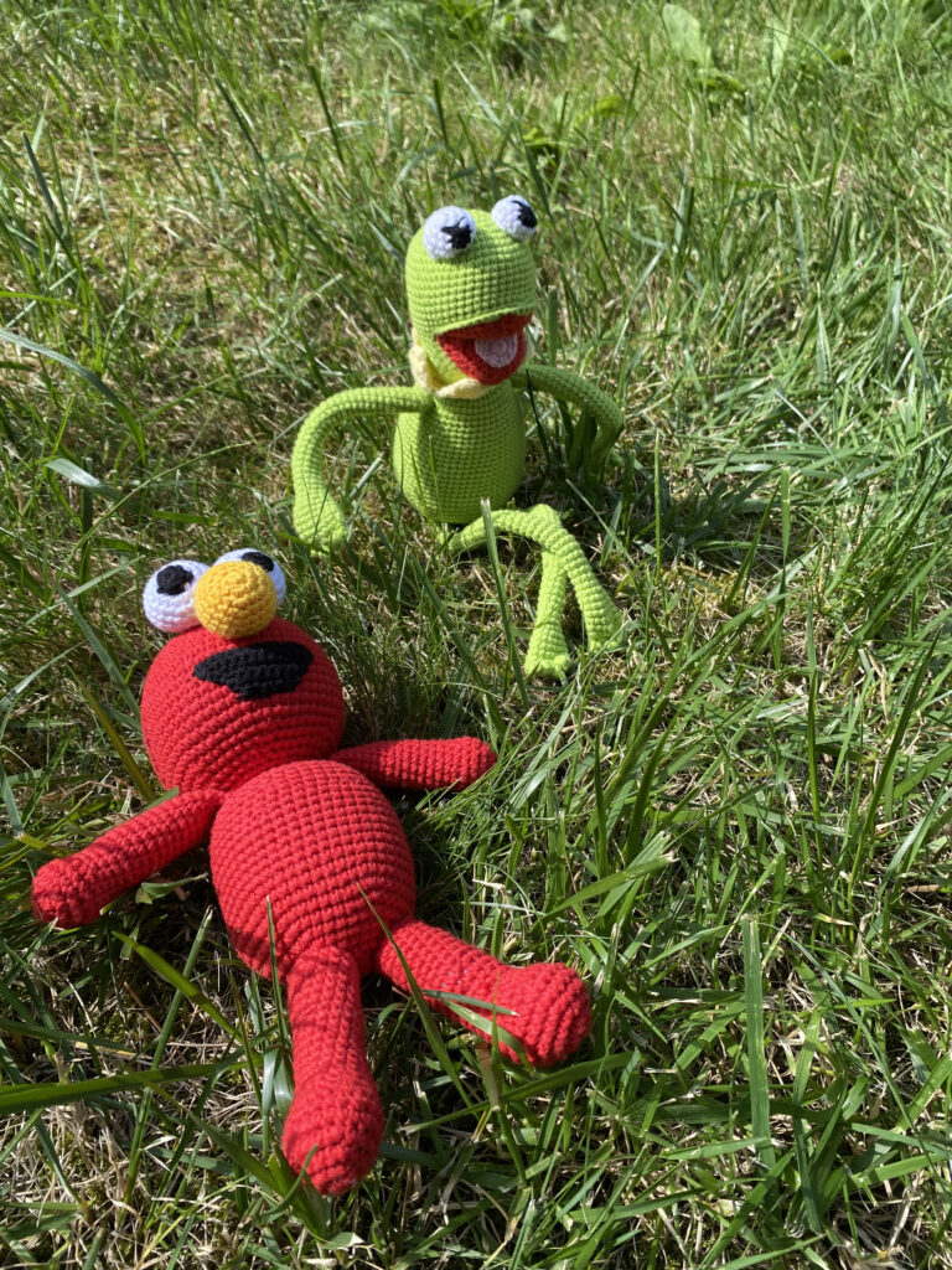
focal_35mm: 26
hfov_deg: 53.1
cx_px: 476
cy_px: 635
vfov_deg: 67.3
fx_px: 953
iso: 32
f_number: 1.8
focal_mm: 4.25
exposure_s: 1/647
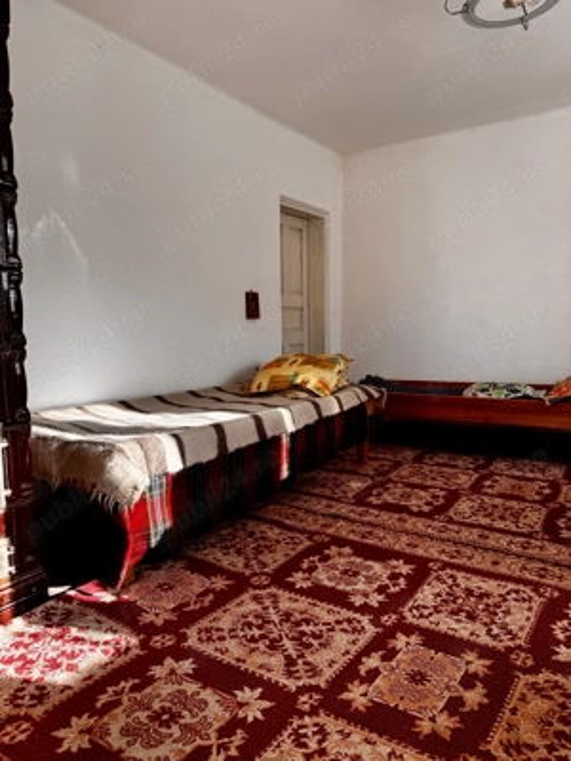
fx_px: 528
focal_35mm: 24
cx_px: 286
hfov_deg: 56.8
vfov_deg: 71.6
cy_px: 380
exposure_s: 1/309
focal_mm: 6.76
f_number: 1.78
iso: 80
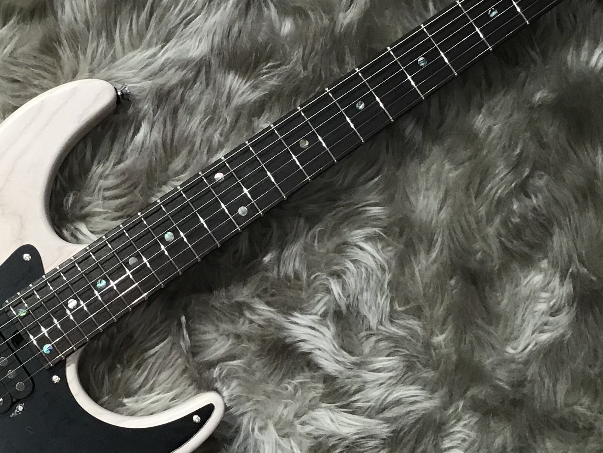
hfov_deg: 29.6
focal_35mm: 65
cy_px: 277
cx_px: 205
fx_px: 1132
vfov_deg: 22.5
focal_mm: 3.3
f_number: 2.4
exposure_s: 1/30
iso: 50
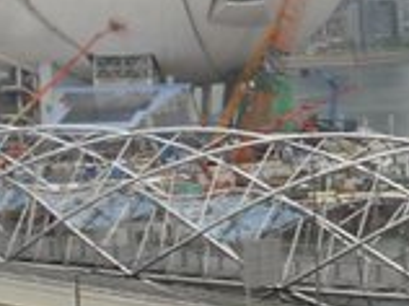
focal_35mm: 193
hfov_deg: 10.1
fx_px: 2277
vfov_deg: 7.6
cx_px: 450
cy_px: -83
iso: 100
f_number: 2.8
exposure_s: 1/200
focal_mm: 6.2
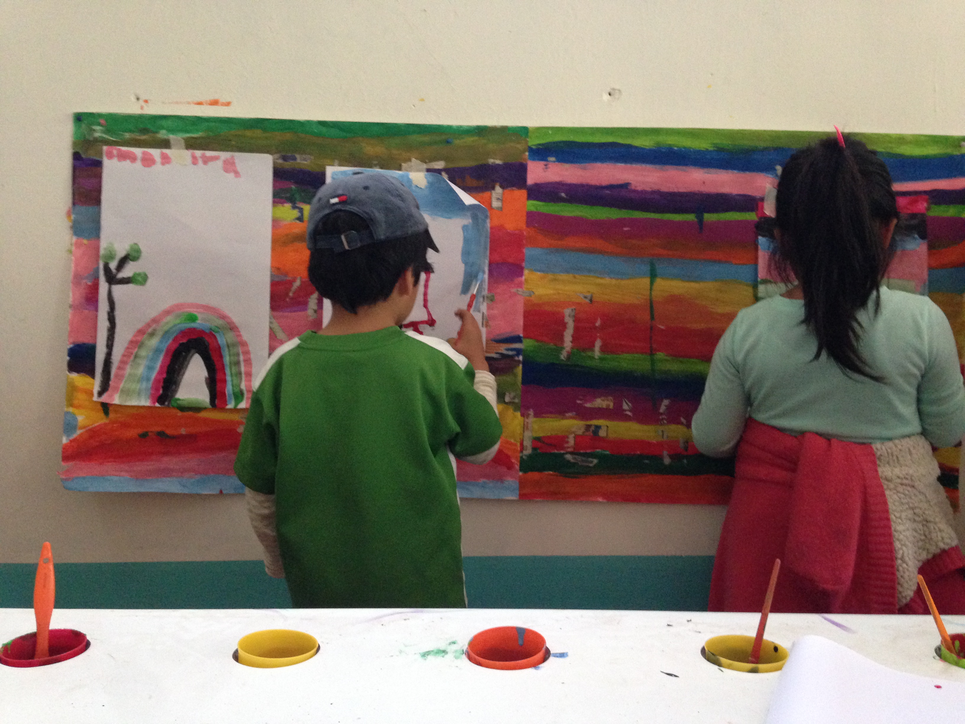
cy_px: 362
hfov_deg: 55.4
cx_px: 482
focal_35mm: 33
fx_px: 920
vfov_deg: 42.9
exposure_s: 1/20
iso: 400
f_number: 2.4
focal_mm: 4.12
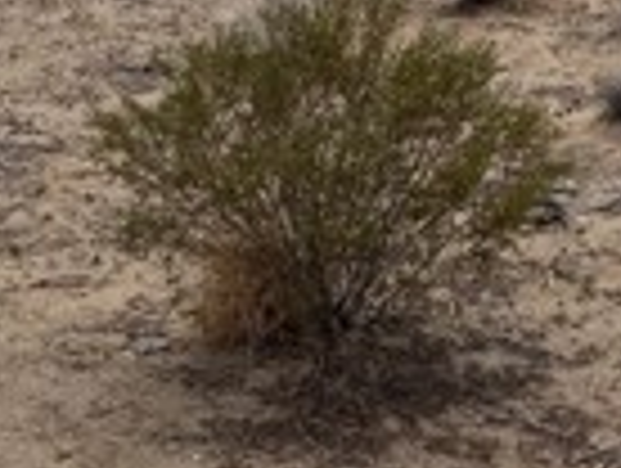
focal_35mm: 111
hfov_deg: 17.7
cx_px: 405
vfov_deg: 12.5
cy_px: -292
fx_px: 1995
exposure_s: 1/7092
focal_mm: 6.76
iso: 80
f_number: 1.78
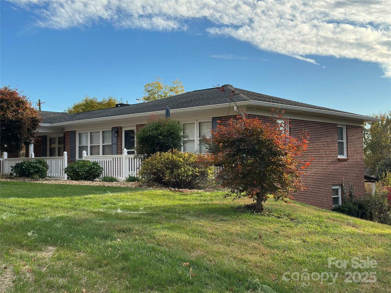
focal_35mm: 42
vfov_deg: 34.3
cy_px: 146
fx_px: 474
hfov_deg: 44.8
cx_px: 196
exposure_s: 1/2577
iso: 80
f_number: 1.78
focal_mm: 6.86
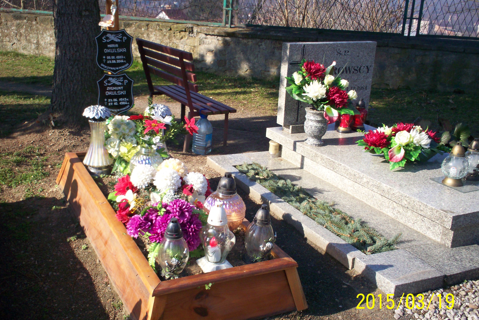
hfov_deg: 48.4
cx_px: 225
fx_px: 532
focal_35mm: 40
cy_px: 160
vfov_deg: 33.4
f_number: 4.5
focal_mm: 6
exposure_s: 1/277
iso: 100
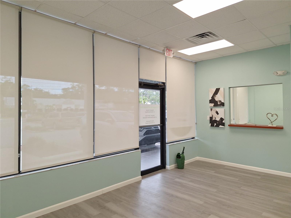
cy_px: 109
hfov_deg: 73.9
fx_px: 193
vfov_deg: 58.9
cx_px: 146
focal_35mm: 23
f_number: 1.8
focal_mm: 5.54
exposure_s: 1/212
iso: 40
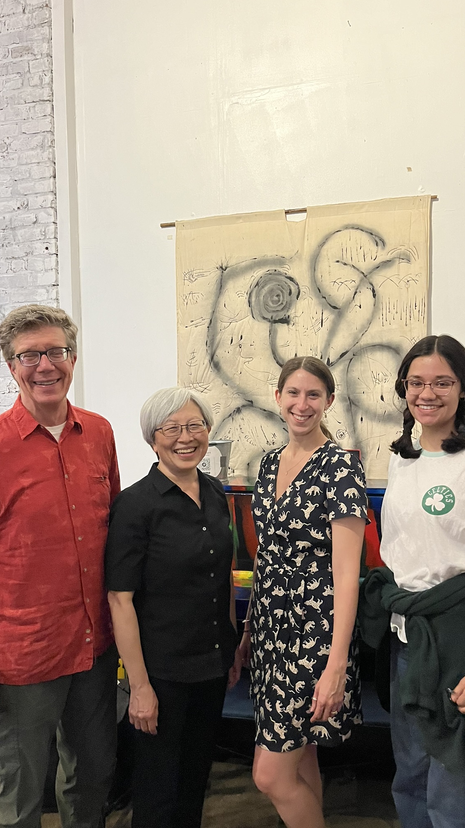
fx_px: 636
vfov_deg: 66.1
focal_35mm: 29
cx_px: 229
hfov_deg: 40.2
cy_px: 412
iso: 500
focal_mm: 5.1
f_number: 1.6
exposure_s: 1/60
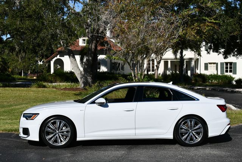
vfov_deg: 22.7
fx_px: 404
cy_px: 81
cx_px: 121
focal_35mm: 60
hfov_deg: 33.4
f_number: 10
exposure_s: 1/400
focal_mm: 30
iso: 100
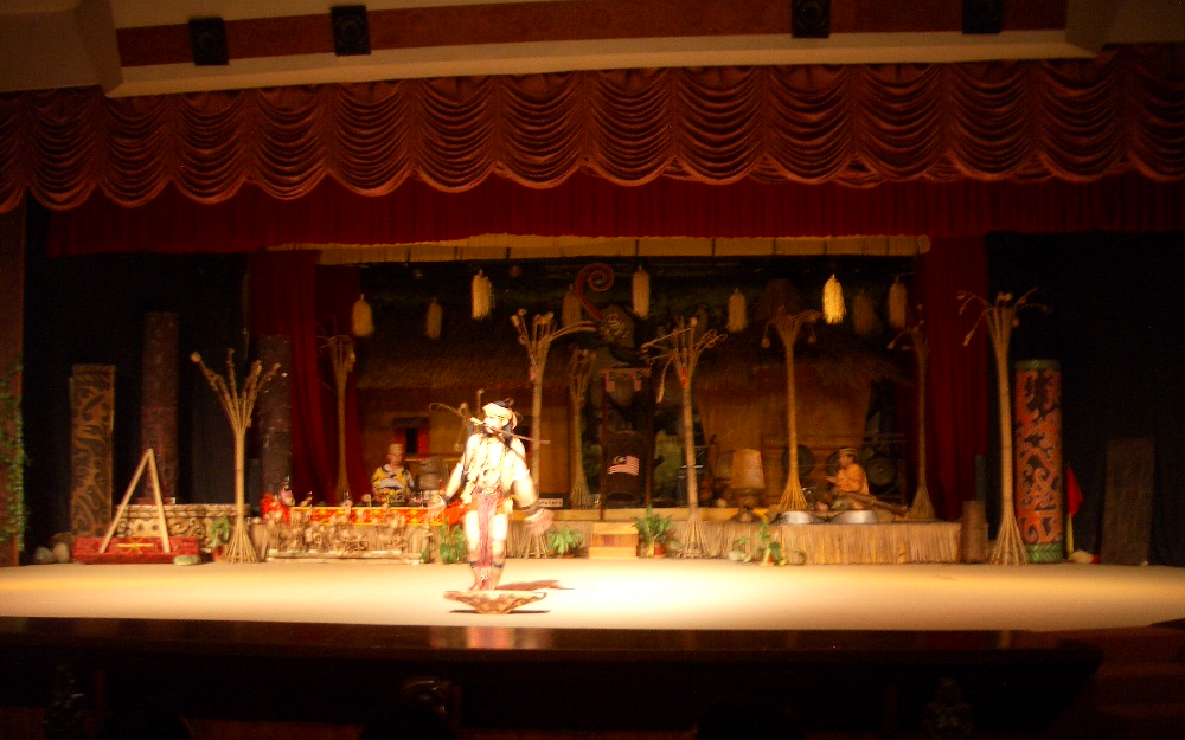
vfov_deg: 33.5
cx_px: 581
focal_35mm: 38
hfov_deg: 51.5
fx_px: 1227
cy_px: 445
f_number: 2.6
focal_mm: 5.8
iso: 100
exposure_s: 1/8
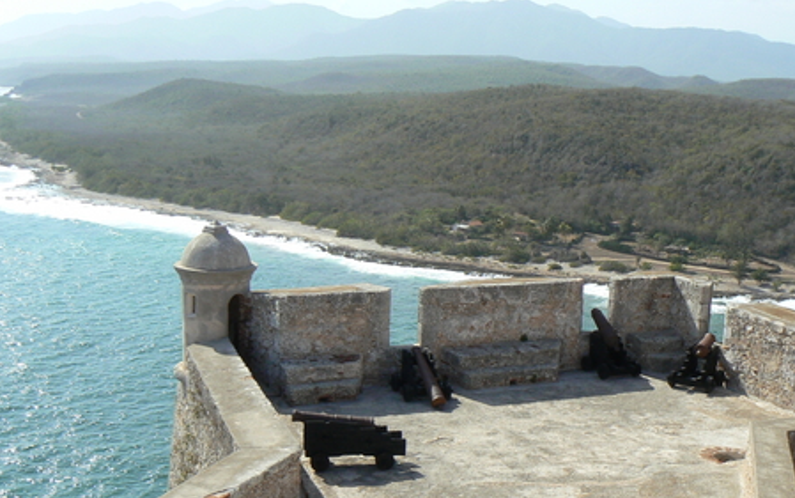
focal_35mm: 51
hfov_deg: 39.5
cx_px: 421
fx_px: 1105
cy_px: 372
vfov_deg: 25.1
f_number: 6.3
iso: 80
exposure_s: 1/400
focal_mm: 6
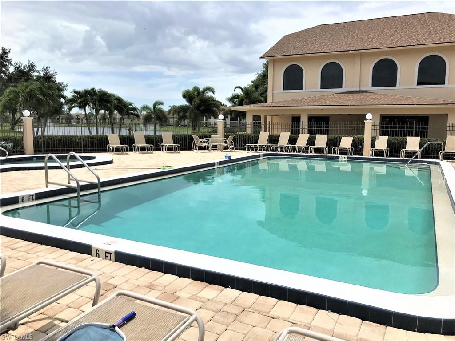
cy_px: 170
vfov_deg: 49.7
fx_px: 368
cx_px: 228
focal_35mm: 28
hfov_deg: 63.4
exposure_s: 1/5650
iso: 20
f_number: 1.8
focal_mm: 3.99
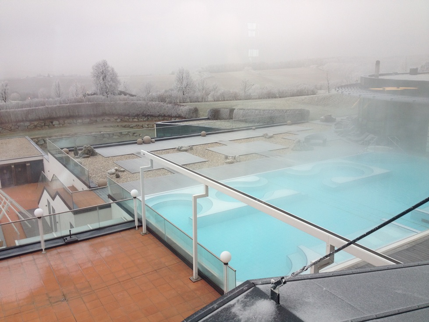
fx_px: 434
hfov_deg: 52.6
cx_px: 214
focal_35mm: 35
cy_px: 161
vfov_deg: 40.7
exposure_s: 1/329
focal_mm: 4.28
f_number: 2.4
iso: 50
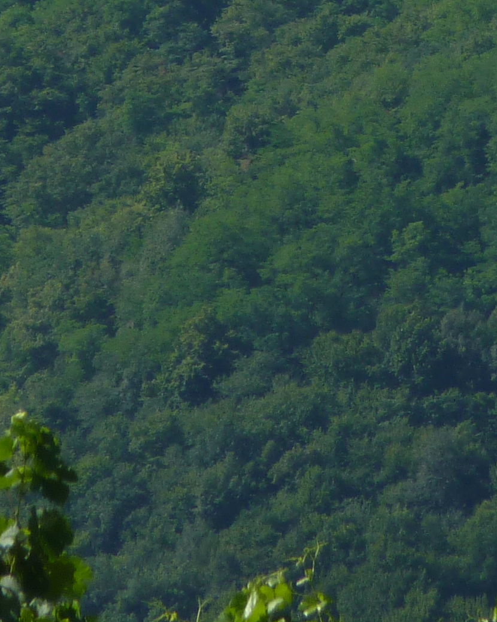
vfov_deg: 1.9
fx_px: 18925
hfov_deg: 1.5
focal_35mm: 1029
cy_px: -163
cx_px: 546
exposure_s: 1/400
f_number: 5.6
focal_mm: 49.2
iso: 80
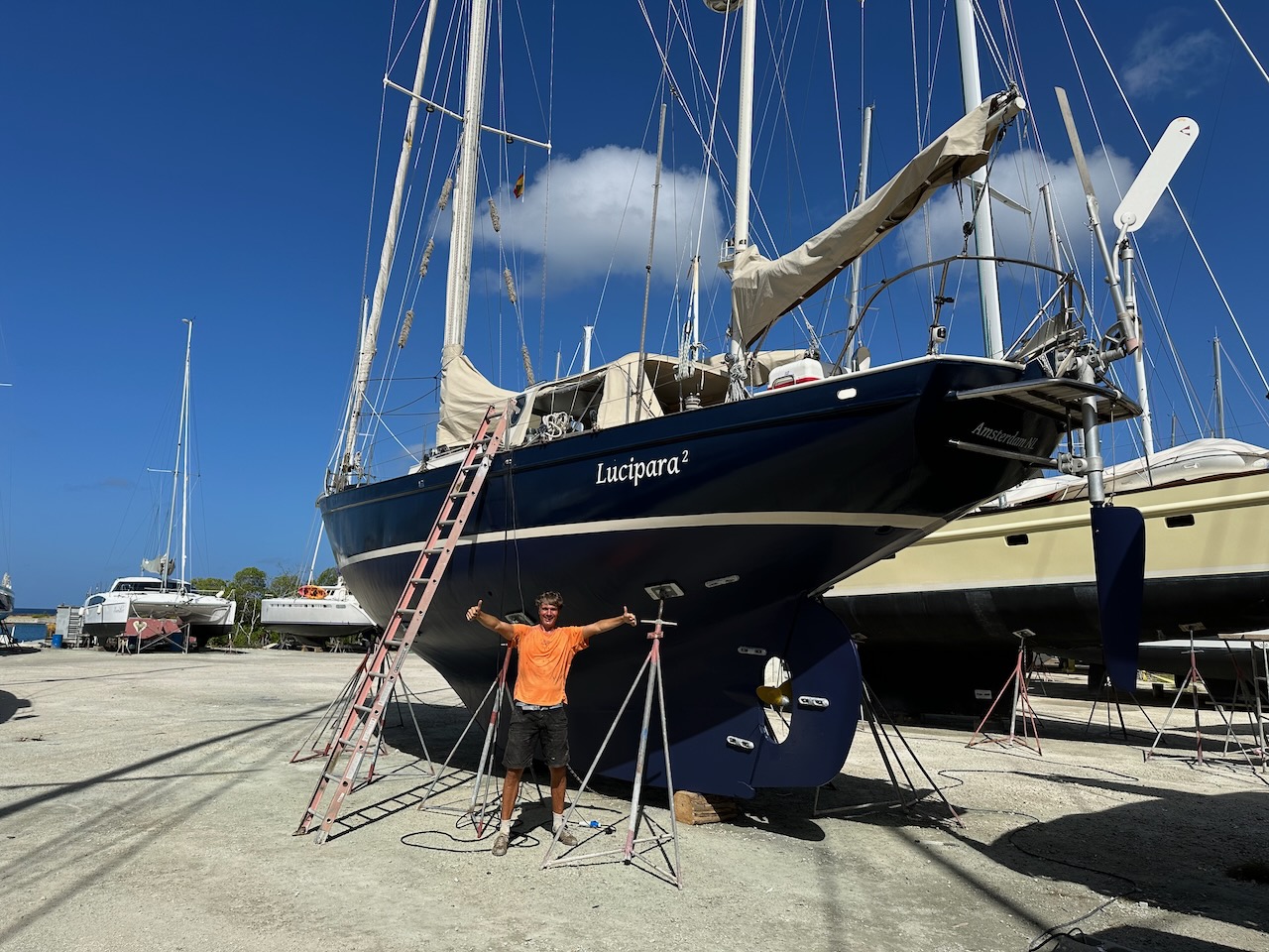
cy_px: 476
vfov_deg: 56.8
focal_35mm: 24
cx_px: 634
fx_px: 880
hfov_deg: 71.6
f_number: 1.78
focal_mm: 6.86
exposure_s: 1/7576
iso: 80
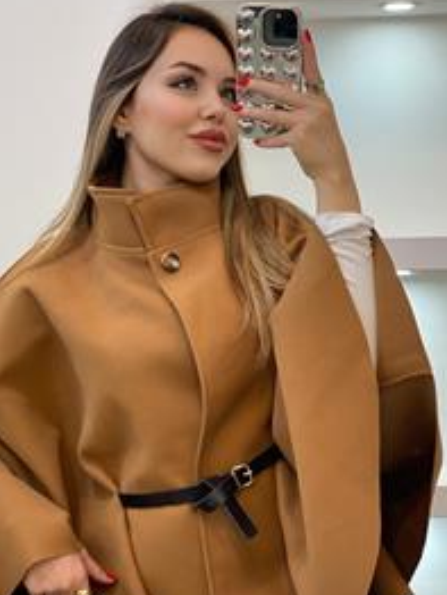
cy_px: 367
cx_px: 168
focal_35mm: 82
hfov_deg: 18.0
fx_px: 1410
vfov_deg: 23.8
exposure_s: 1/100
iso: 100
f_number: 2
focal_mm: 6
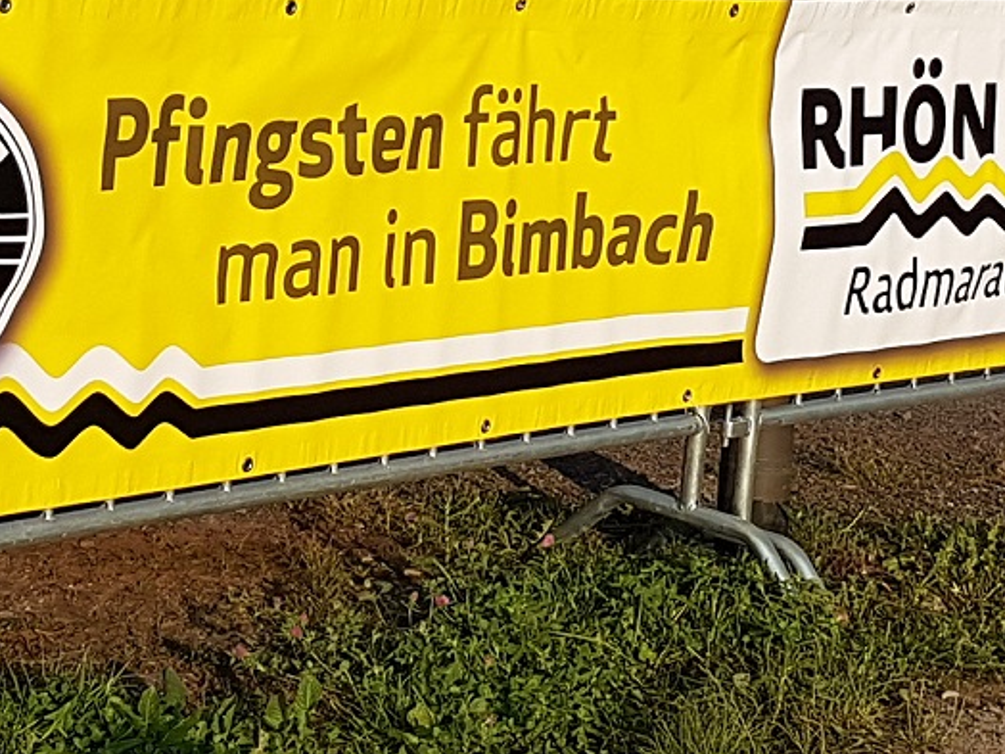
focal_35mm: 48
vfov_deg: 29.7
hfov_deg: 39.7
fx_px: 1394
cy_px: 175
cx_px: 512
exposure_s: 1/2104
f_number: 1.7
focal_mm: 4.2
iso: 40
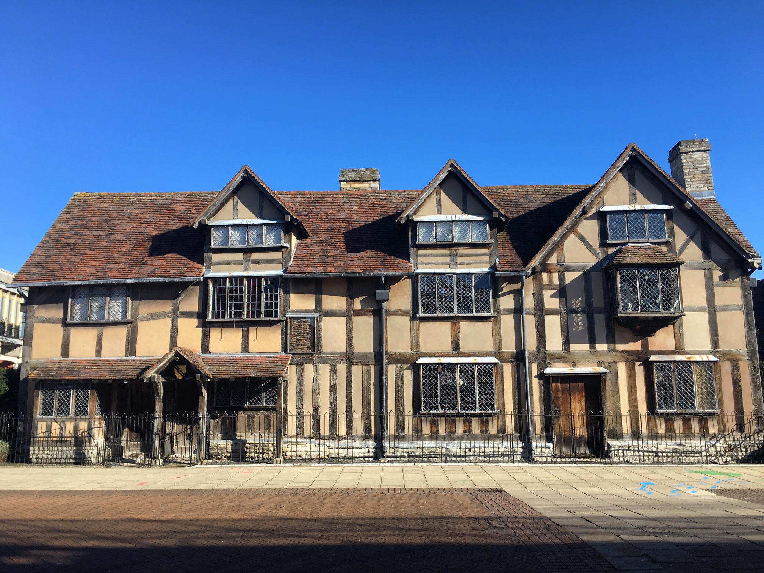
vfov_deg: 48.2
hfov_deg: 61.7
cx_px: 382
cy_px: 286
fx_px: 640
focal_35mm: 29
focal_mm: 4.15
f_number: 2.2
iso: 25
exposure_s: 1/699
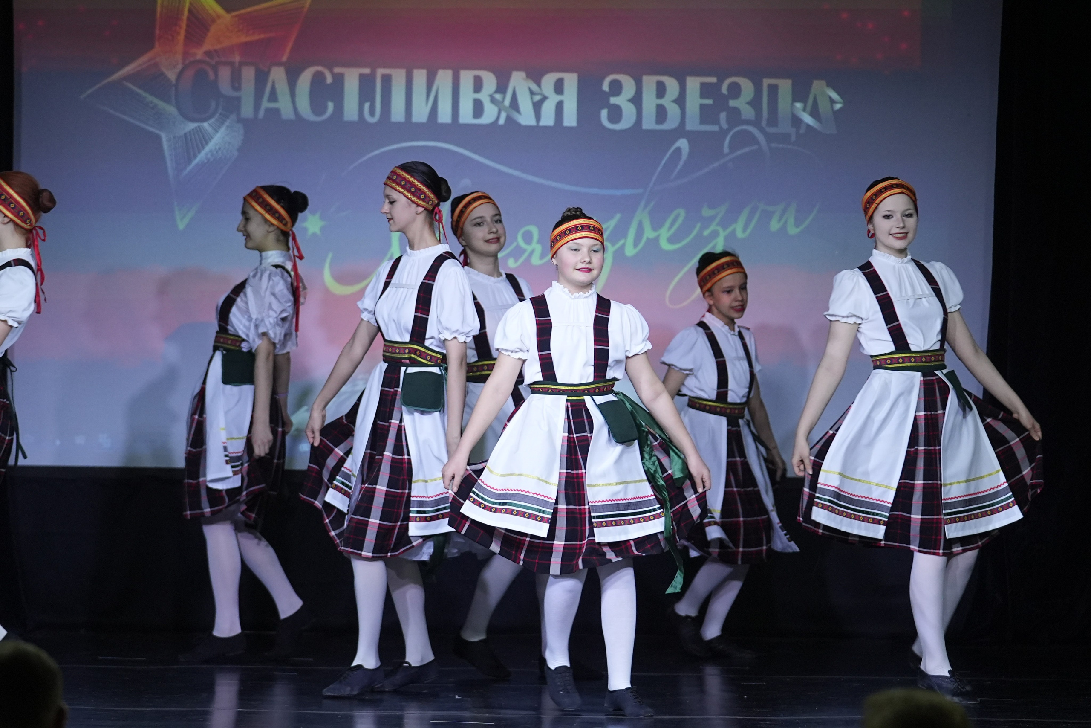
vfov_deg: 7.3
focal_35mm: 189
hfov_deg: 10.9
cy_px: 364
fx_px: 5728
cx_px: 546
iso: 2000
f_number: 2.8
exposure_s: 1/400
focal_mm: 126
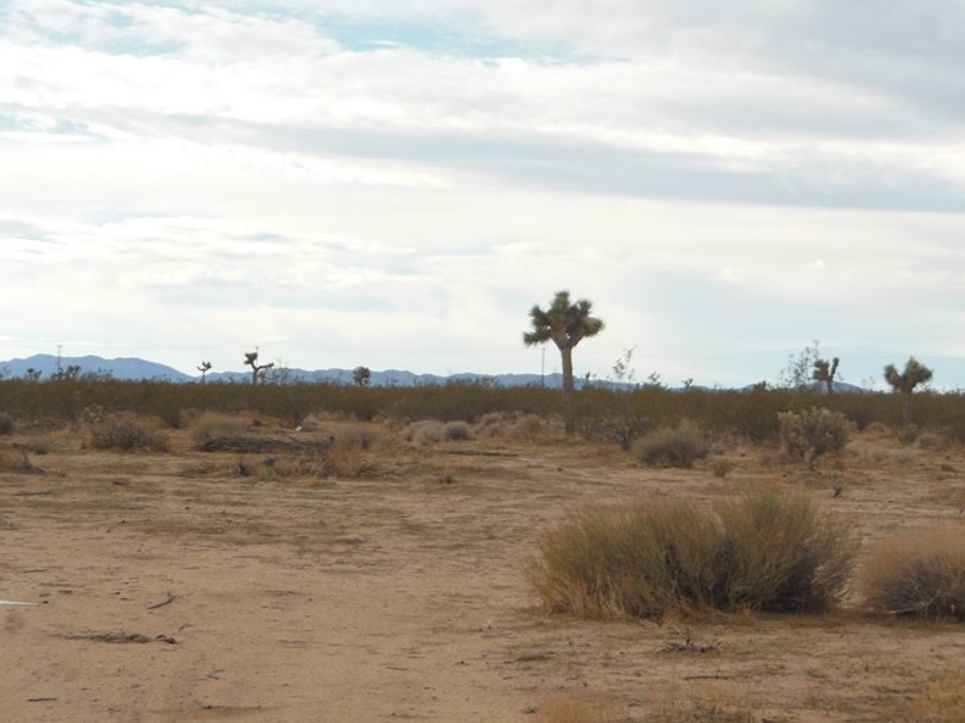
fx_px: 3233
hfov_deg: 16.9
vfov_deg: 12.8
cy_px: 358
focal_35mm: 116
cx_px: 670
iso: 125
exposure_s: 1/500
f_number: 4.4
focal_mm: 13.6
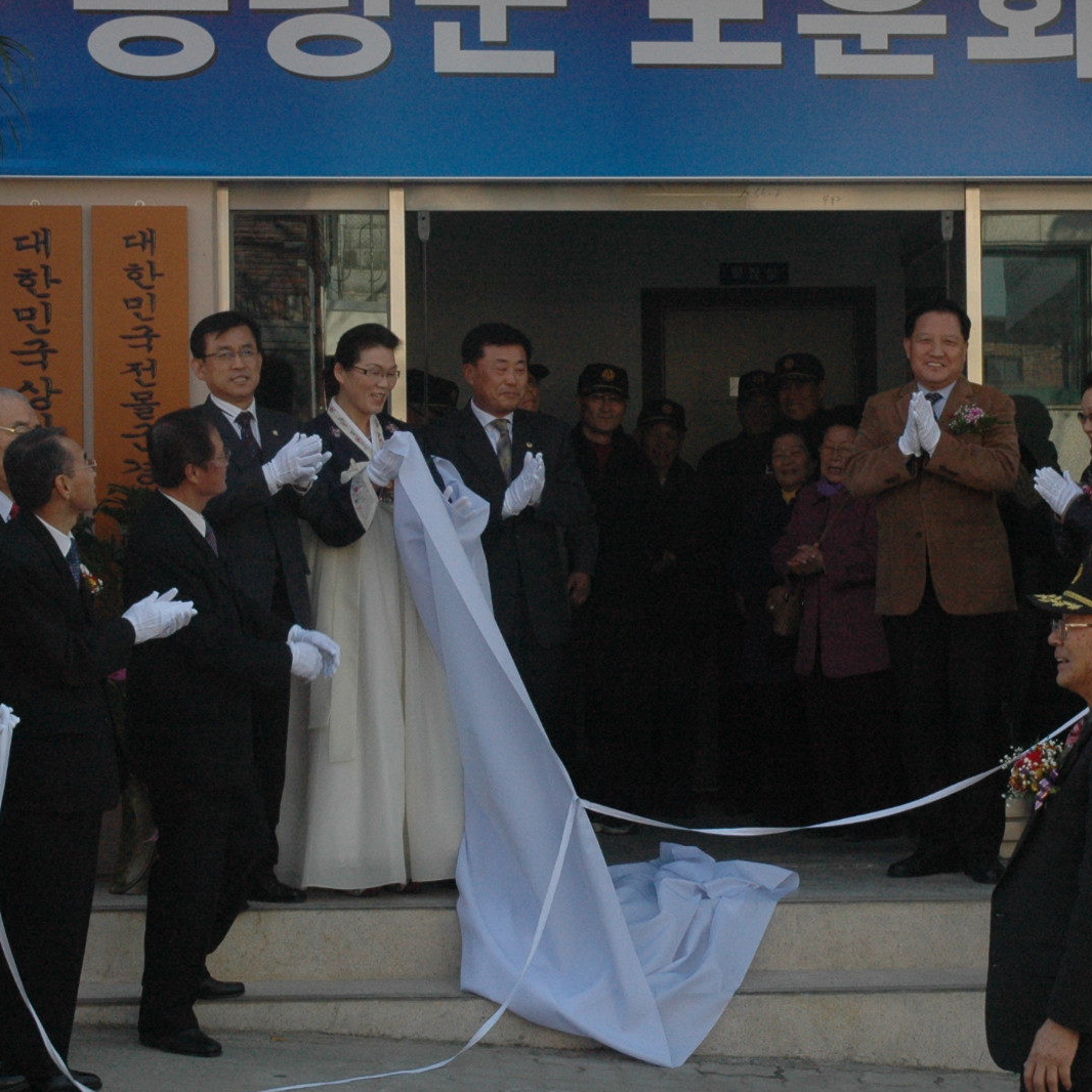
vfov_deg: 19.1
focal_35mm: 91
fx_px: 3248
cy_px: 581
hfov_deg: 19.0
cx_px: 736
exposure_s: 1/250
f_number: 8
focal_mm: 34
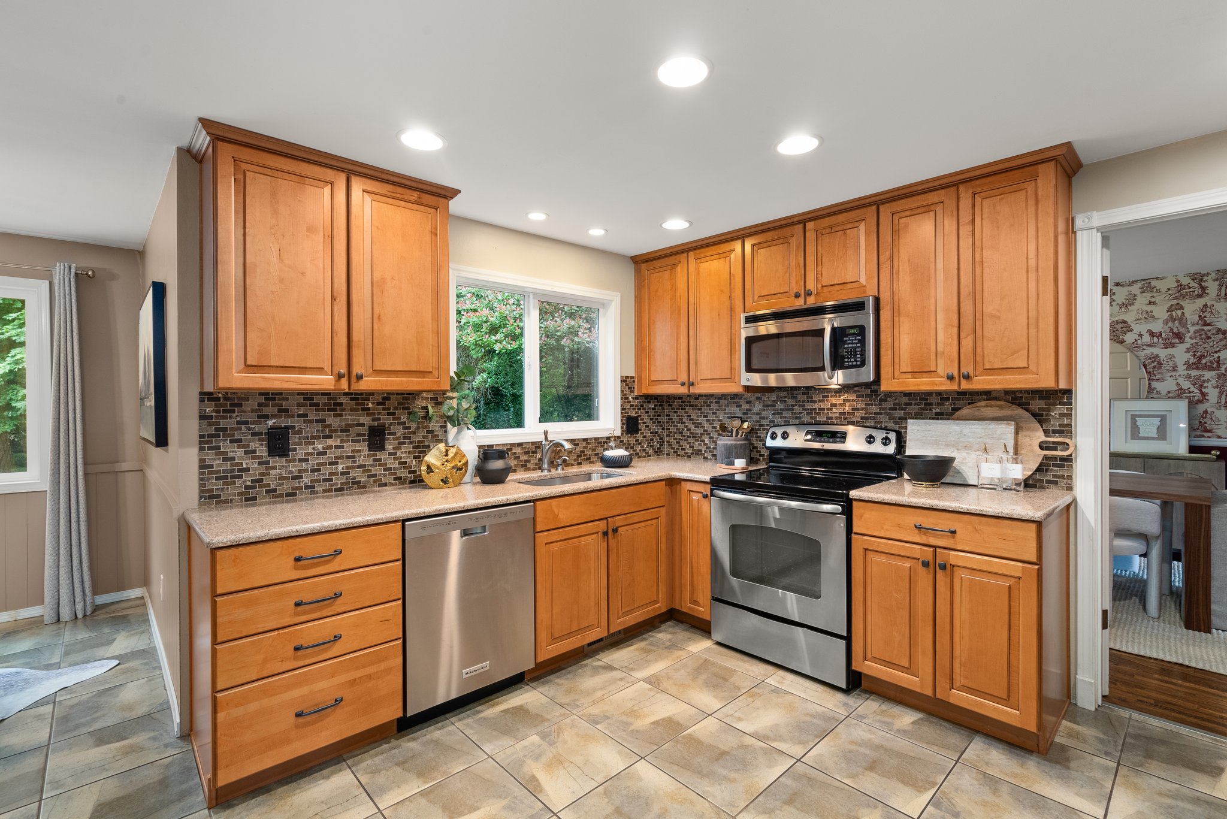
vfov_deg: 73.8
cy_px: 410
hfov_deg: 96.7
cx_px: 614
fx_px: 545
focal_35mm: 16
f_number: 8
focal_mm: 16
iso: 500
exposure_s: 1/2.5
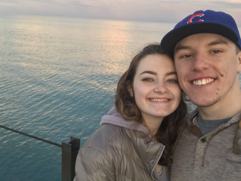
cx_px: 118
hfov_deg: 53.9
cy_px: 86
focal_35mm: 34
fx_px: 237
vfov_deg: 41.8
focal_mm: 2.87
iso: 25
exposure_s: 1/60
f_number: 2.2
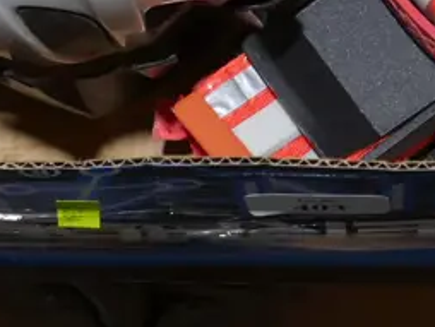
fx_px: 1723
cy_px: -221
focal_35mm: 137
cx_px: 255
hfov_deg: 14.4
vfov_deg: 10.3
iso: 320
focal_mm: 17
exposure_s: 1/60
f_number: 5.6
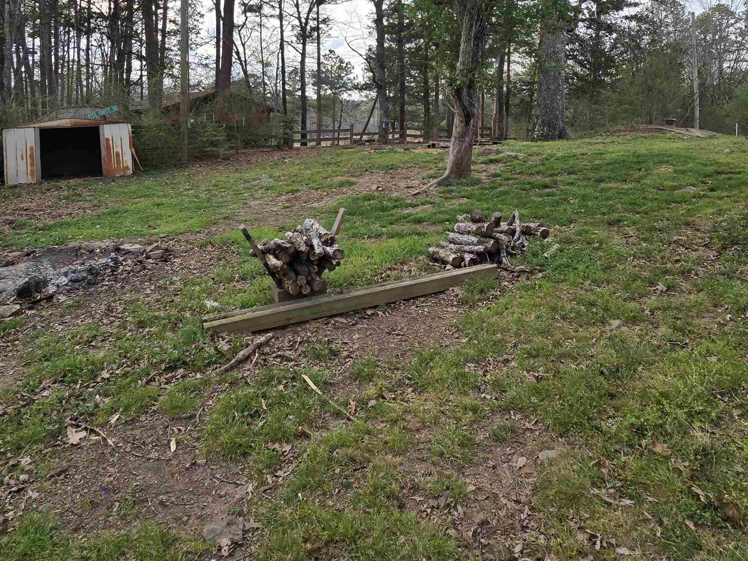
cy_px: 130
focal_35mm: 22
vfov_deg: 57.5
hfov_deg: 76.3
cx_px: 392
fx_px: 475
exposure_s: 1/720
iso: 50
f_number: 2.2
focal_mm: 2.2
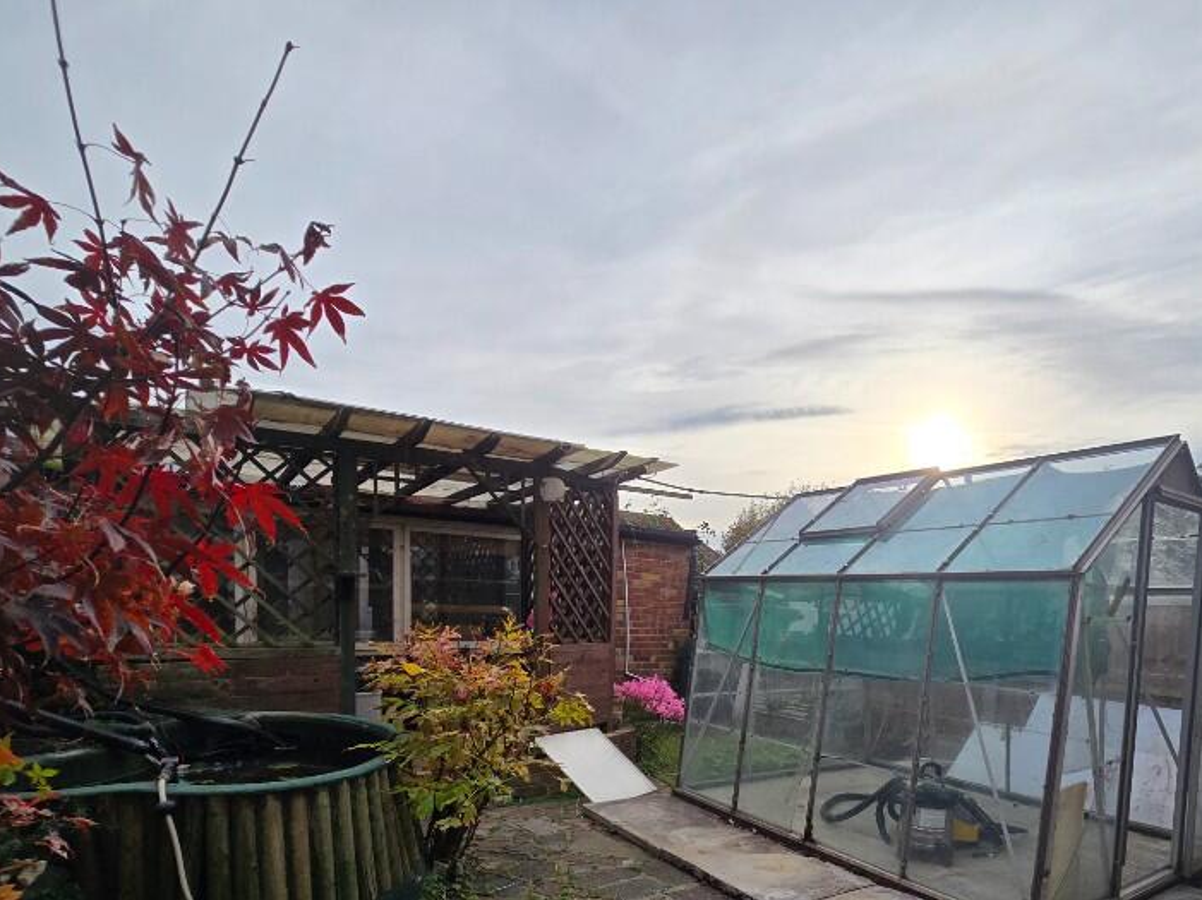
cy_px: 655
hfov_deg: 83.0
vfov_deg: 65.2
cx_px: 753
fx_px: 659
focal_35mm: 19
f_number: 2.2
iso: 50
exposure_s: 1/1238
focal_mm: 2.2
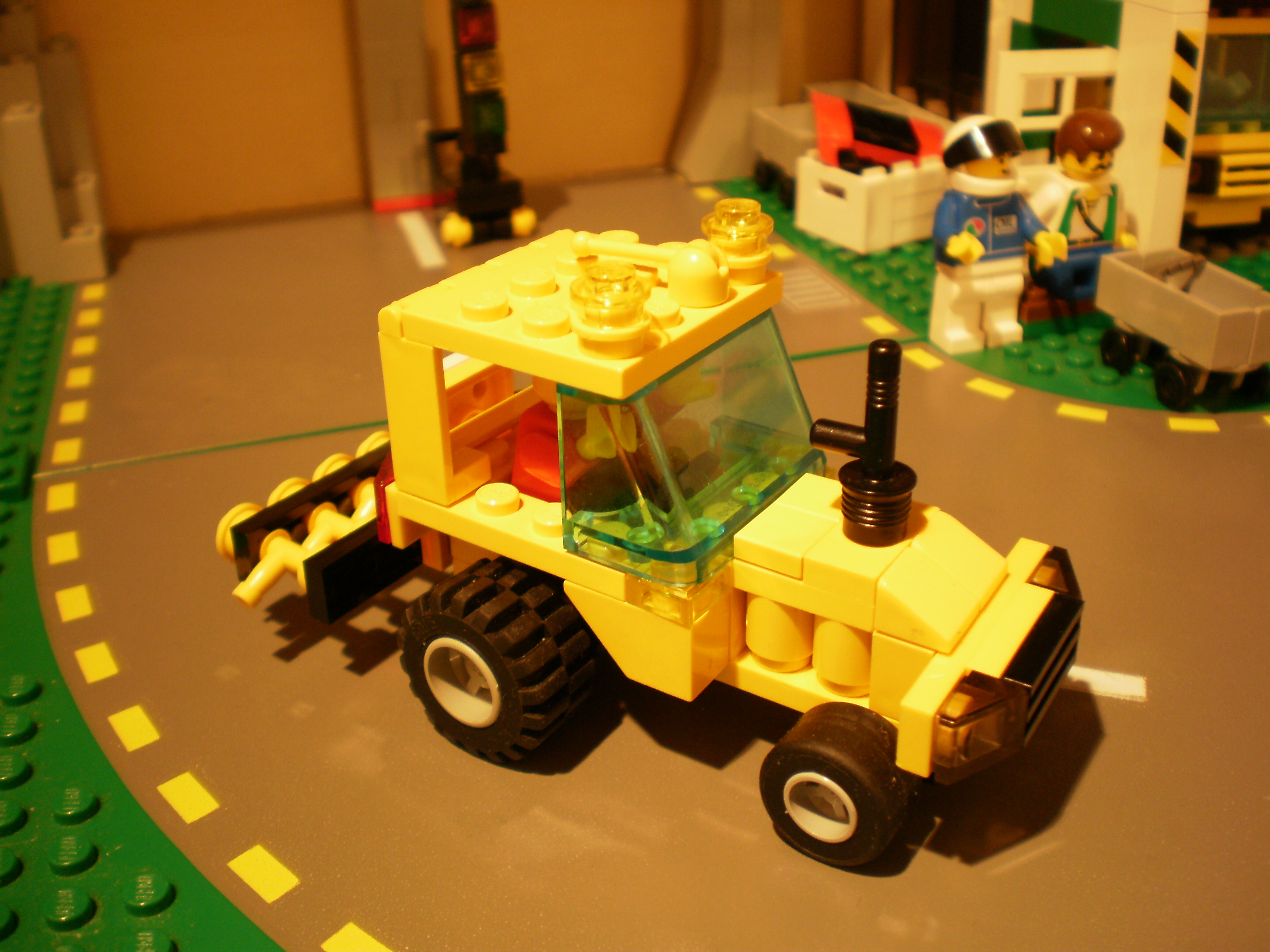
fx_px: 1321
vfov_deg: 39.7
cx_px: 635
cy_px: 476
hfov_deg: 51.4
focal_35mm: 36
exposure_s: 1/4
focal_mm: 6.3
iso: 125
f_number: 3.1
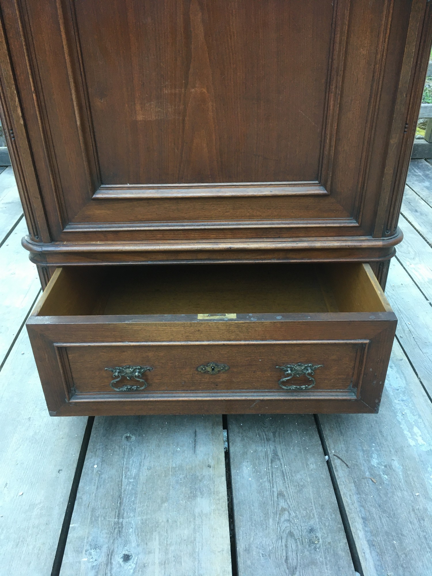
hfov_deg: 48.2
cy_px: 288
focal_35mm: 29
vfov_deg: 61.7
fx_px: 483
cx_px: 216
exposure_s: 1/33
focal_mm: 4.15
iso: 50
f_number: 2.2
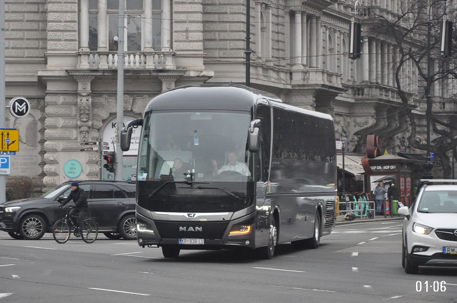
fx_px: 1750
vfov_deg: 9.9
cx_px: 228
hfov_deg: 14.9
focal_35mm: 138
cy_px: 152
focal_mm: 92
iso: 1600
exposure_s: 1/500
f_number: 5.6
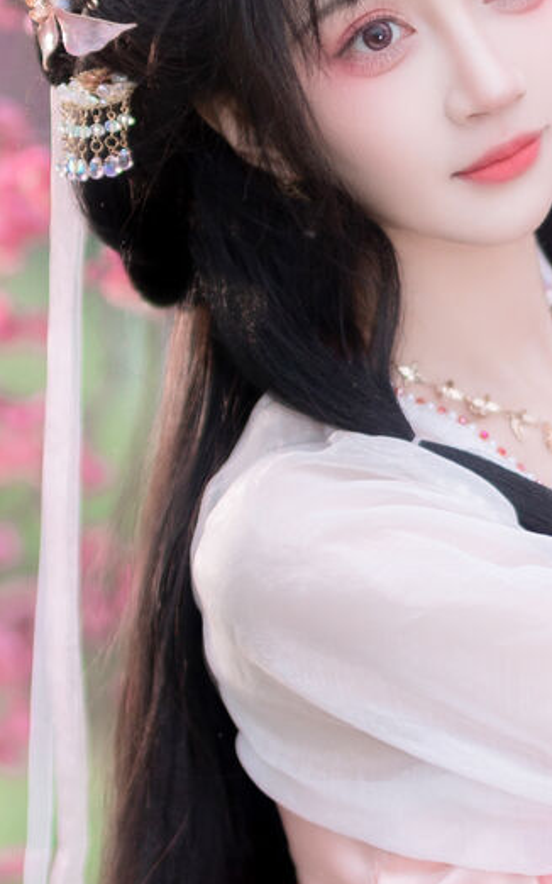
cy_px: 530
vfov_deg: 7.0
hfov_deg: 4.4
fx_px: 7201
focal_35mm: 299
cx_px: 459
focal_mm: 85
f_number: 1.4
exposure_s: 1/800
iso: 320
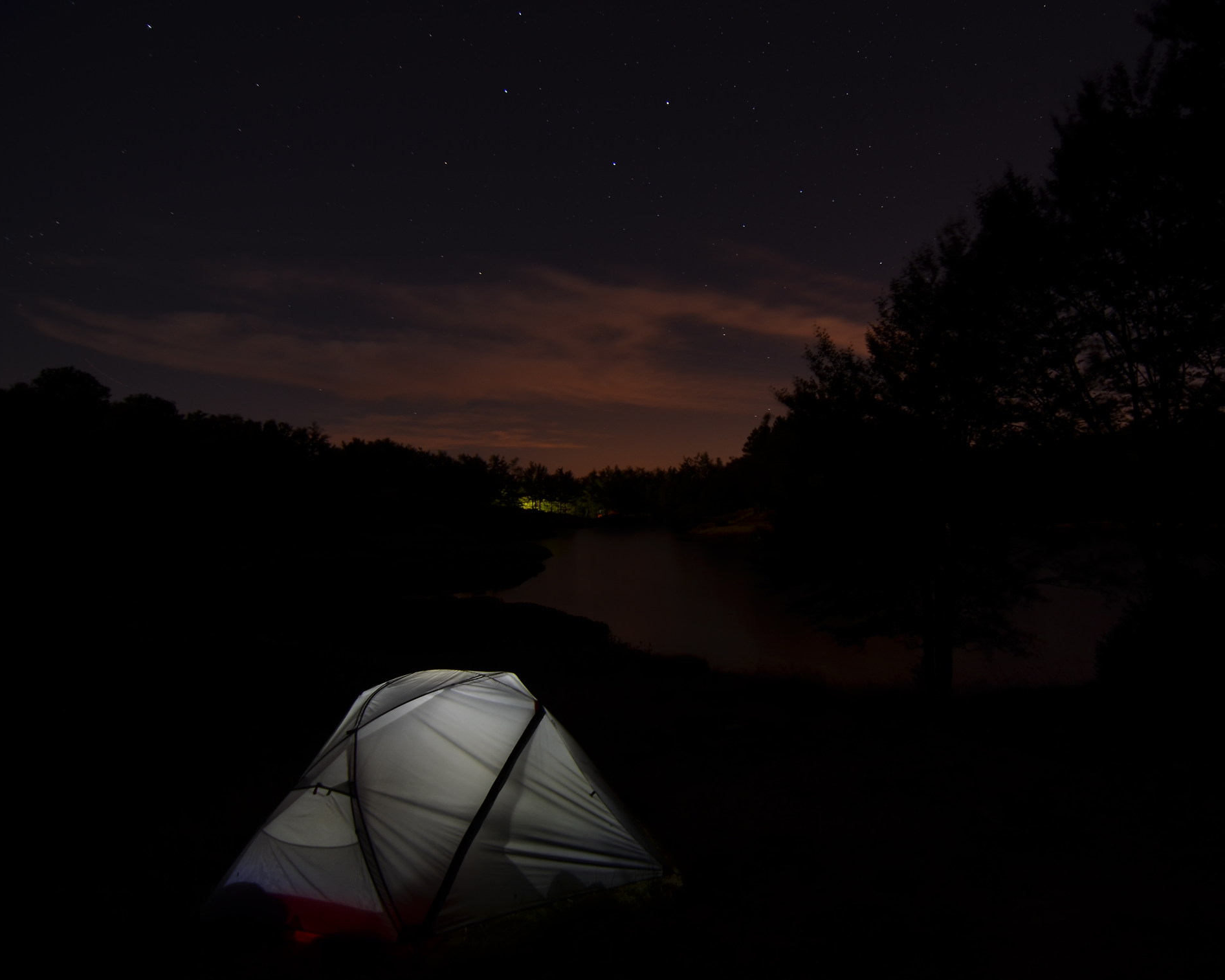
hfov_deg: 80.0
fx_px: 710
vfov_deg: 69.2
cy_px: 488
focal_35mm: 20
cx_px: 769
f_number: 2.8
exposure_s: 30
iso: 100
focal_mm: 11
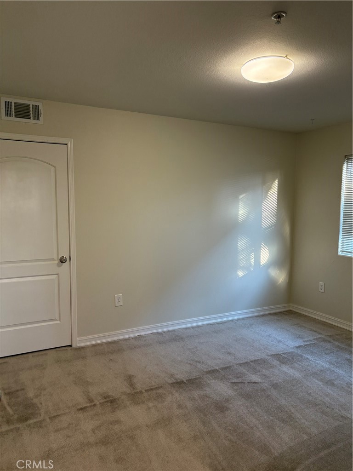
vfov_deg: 67.3
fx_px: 354
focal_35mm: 26
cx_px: 176
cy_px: 236
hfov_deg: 53.1
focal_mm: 5.96
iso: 125
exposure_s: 1/60
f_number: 1.6
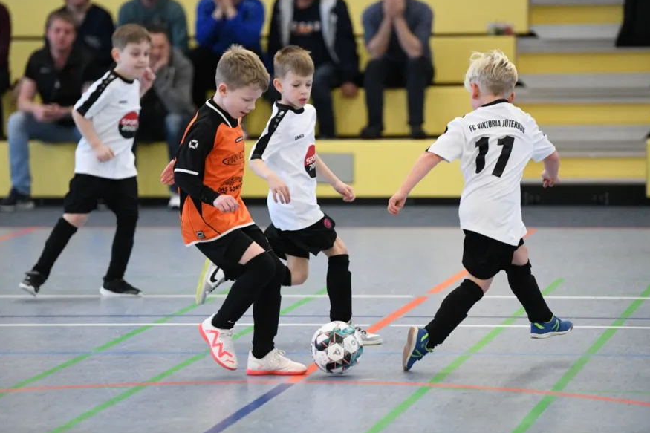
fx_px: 3484
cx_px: 300
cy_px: 191
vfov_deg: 7.1
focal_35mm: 193
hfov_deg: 10.7
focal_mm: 165
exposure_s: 1/1250
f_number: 2.8
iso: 8000
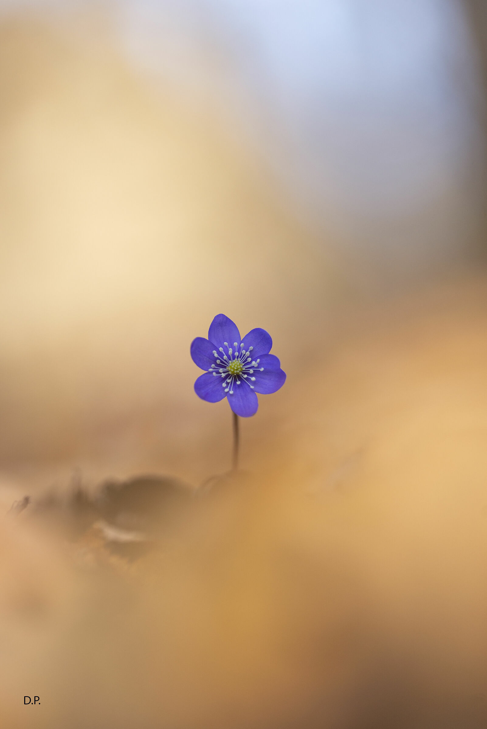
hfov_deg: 9.2
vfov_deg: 13.7
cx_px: 244
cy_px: 364
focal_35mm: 150
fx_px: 3041
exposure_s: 1/500
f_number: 3.5
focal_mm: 150
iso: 400
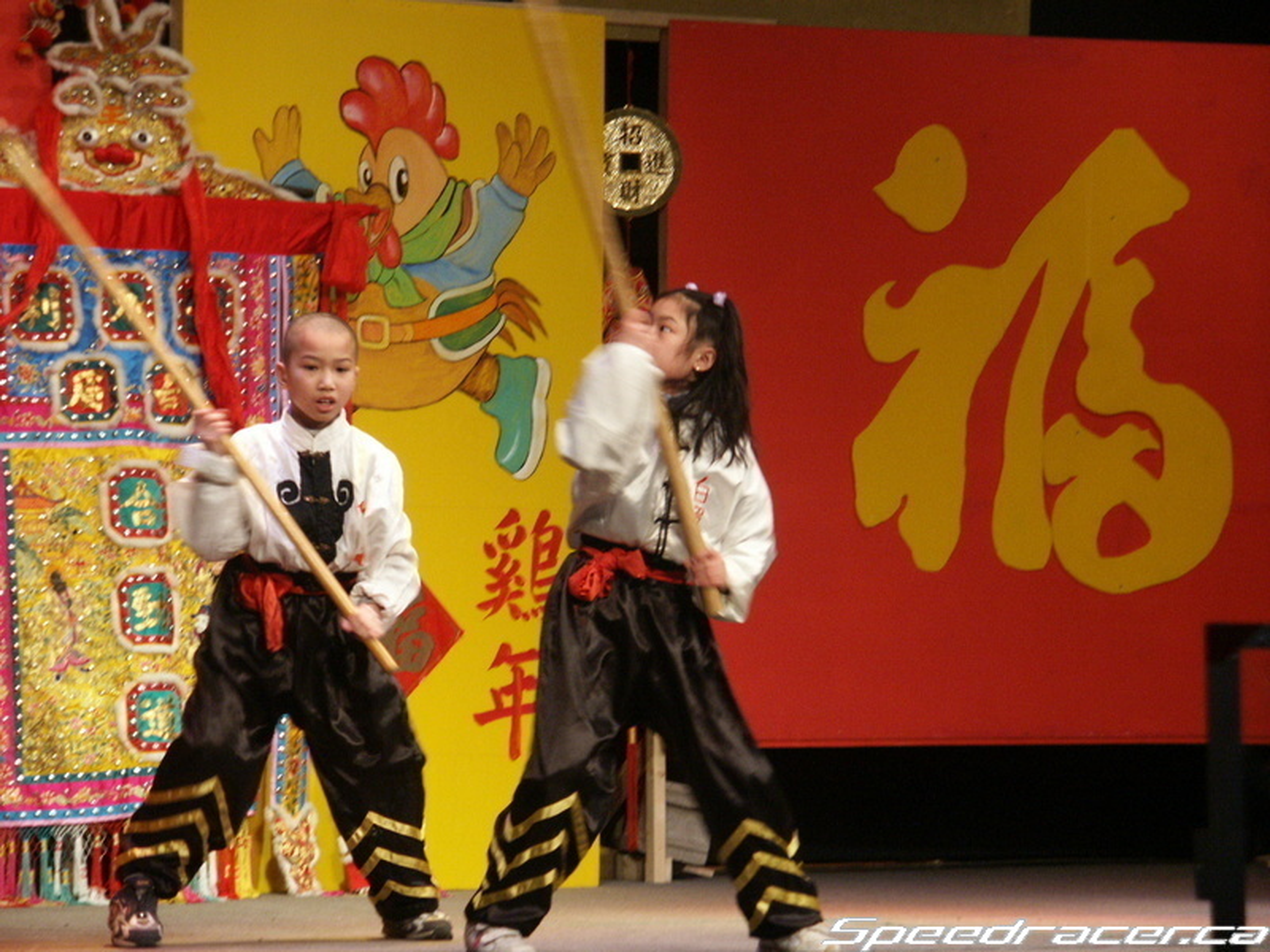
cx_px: 635
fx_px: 7007
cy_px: 476
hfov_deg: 10.4
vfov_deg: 7.8
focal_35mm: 191
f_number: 3.5
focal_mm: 48.25
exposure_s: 1/45
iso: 200
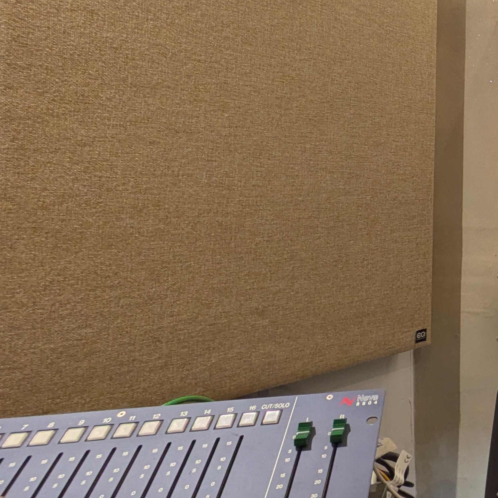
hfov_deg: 35.9
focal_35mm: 33
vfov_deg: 49.2
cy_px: 183
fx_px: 537
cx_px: 627
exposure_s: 1/50
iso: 46
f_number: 2.2
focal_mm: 1.83
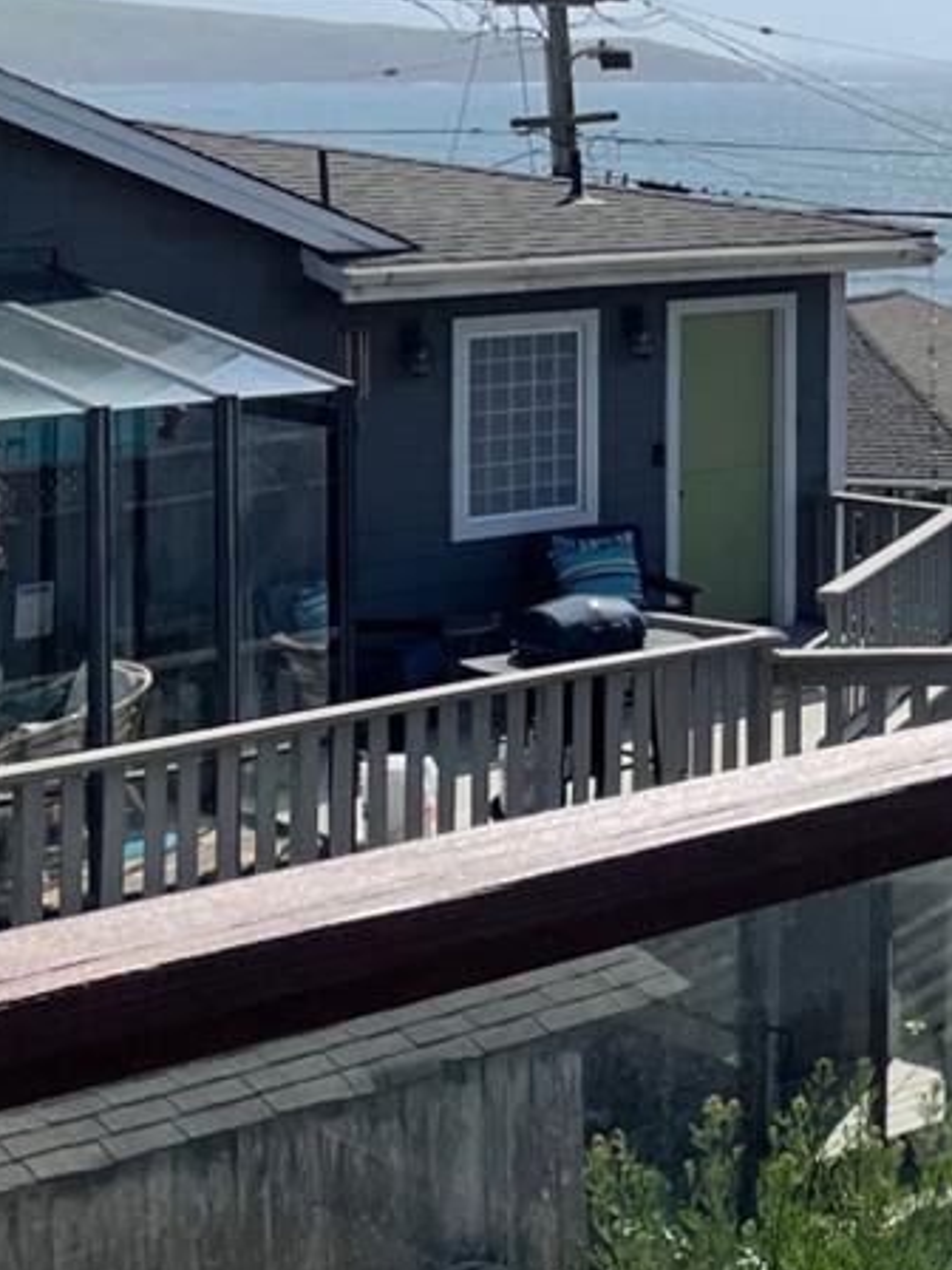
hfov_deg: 15.8
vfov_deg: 22.1
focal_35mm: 87
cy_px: 190
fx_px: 3190
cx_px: 1353
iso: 32
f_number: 1.6
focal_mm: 4.2
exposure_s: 1/9091
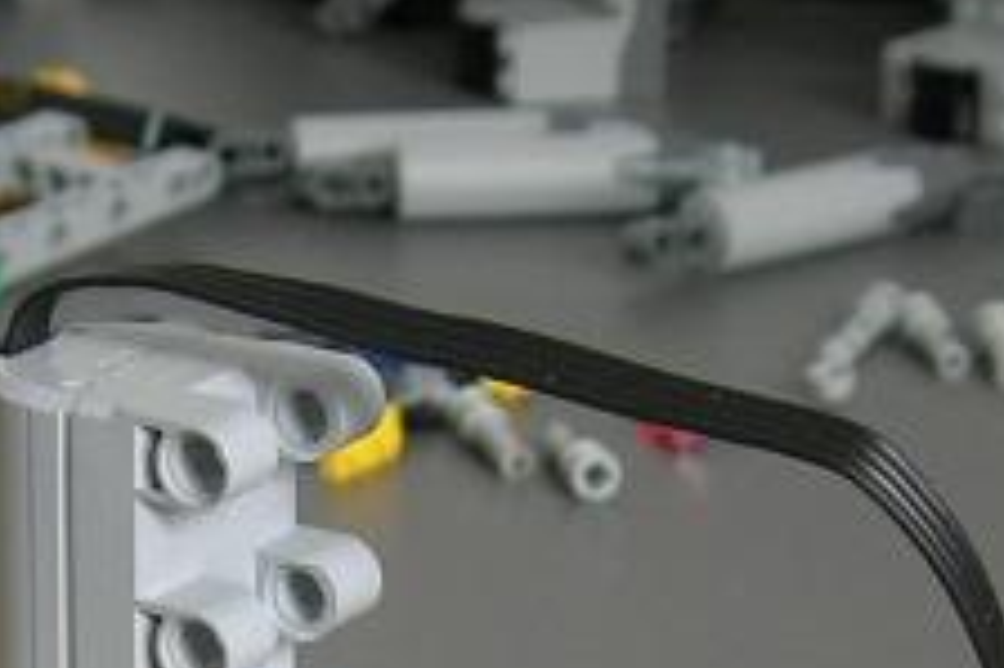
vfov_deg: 7.4
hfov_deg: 11.4
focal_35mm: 181
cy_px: 1027
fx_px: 5044
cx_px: 350
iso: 64
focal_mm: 7.8
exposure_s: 1/18.5
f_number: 2.8
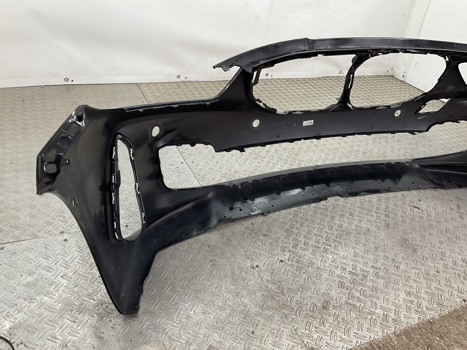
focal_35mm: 29
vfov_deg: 48.2
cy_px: 175
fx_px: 391
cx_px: 234
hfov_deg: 61.7
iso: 25
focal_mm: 3
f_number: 1.8
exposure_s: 1/100
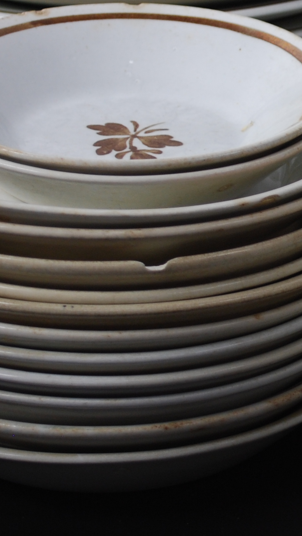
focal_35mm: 159
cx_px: 461
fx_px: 2263
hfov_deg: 7.5
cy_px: 131
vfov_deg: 13.5
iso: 200
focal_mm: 36
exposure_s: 1/30
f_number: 5.3
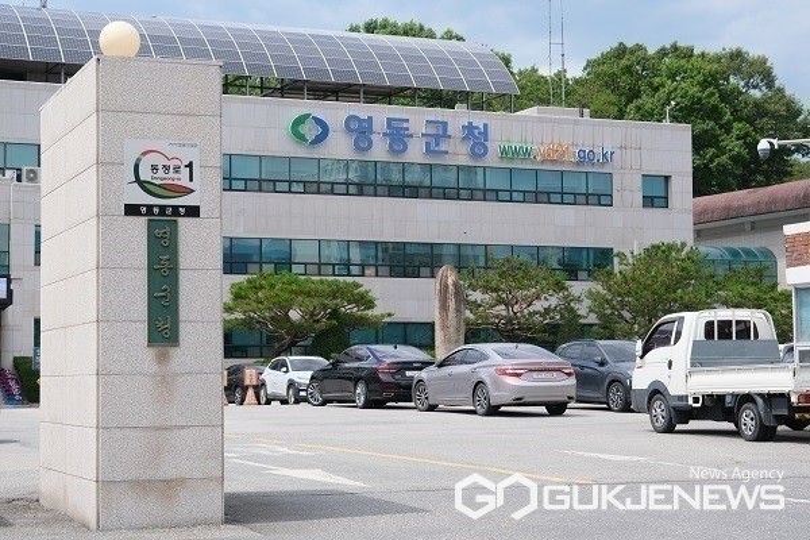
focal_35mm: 67
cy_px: 270
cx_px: 405
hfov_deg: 30.1
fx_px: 1507
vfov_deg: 20.3
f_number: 5.6
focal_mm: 44.7
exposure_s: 1/800
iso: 320
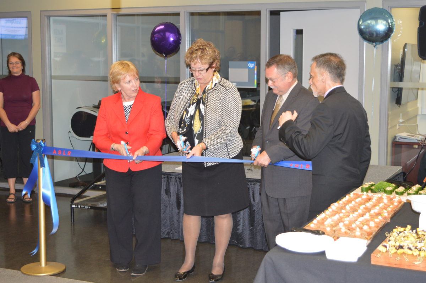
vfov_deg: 22.6
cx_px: 213
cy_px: 142
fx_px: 709
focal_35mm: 60
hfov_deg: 33.4
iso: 1000
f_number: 4.8
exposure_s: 1/60
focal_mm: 40
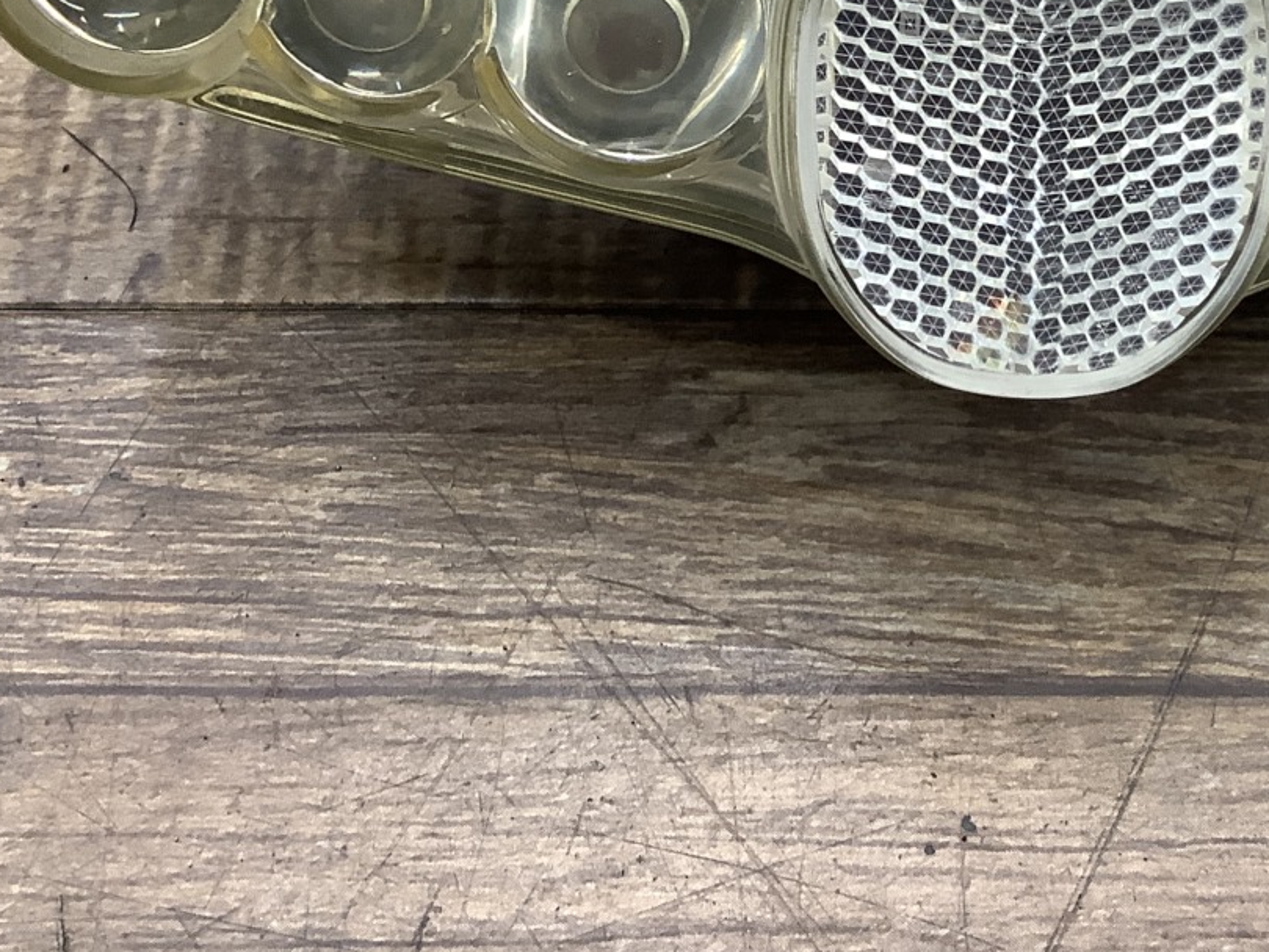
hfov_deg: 30.1
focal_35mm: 63
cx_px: 971
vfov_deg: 22.7
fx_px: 2310
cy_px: 92
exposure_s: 1/60
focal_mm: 3.3
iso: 125
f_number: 2.4
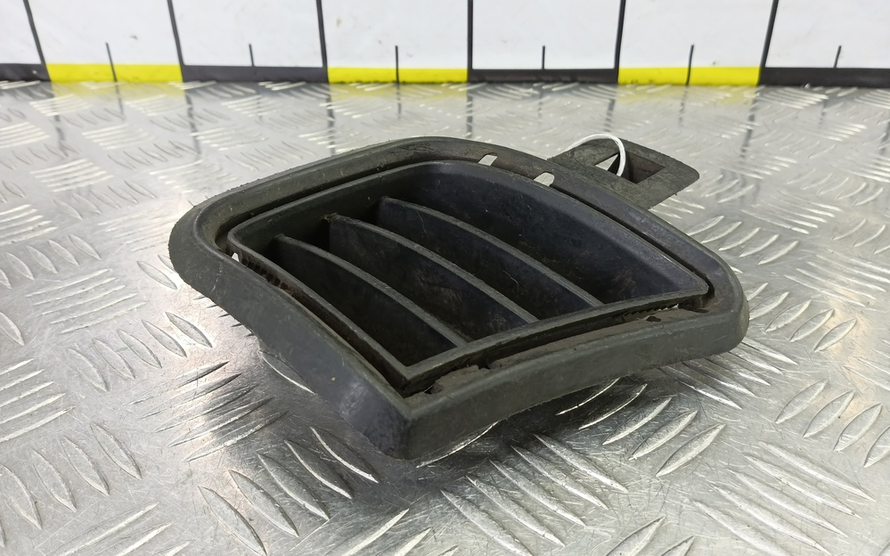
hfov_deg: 72.5
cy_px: 285
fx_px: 606
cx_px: 455
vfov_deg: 49.3
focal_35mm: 25
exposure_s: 1/50
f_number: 1.6
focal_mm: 4.11
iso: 176
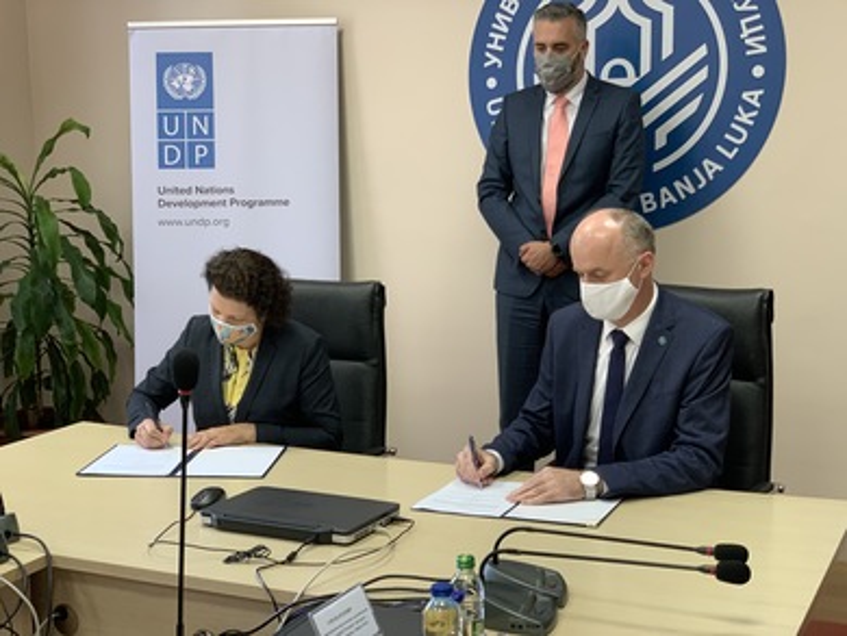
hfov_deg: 36.8
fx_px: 1273
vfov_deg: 28.1
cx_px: 424
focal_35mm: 52
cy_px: 318
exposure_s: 1/50
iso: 160
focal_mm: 6
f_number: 2.4
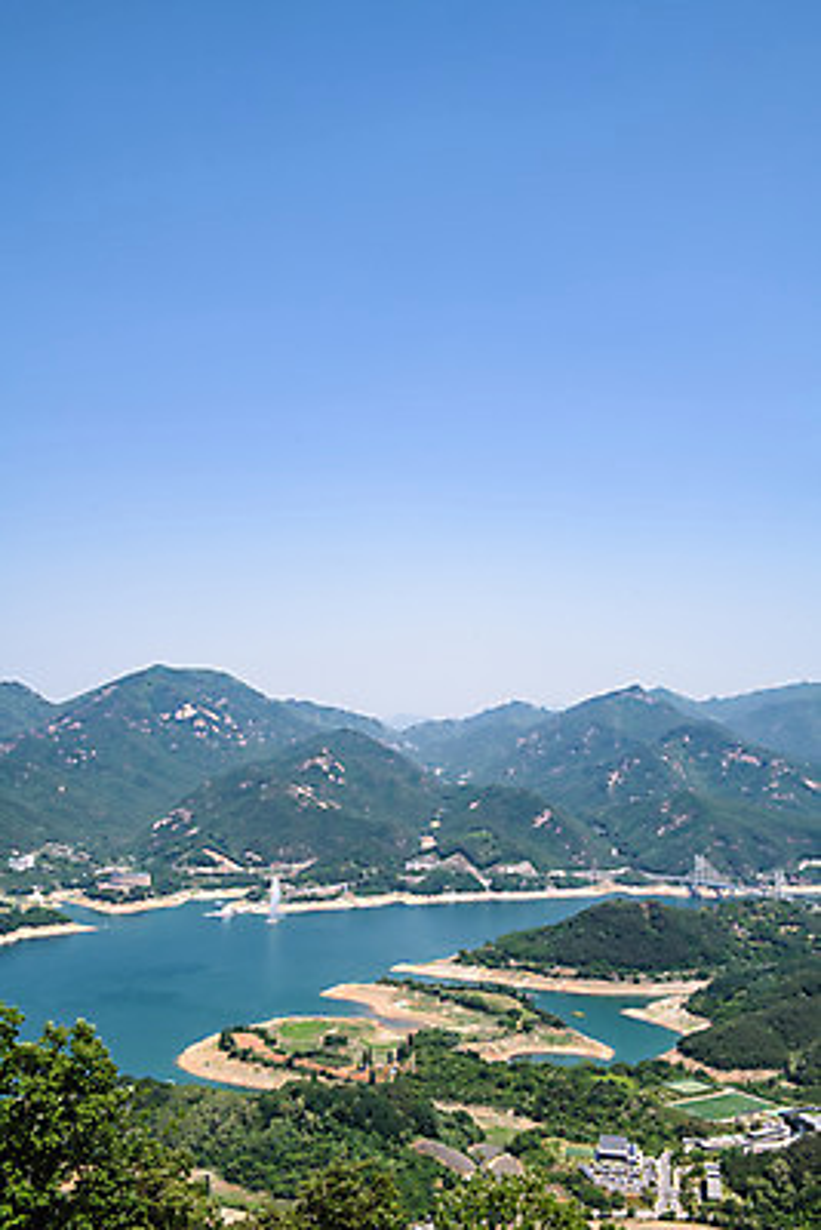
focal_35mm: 38
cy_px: 615
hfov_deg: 35.1
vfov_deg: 50.7
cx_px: 410
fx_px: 1299
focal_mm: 38
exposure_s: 1/200
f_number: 11
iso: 100
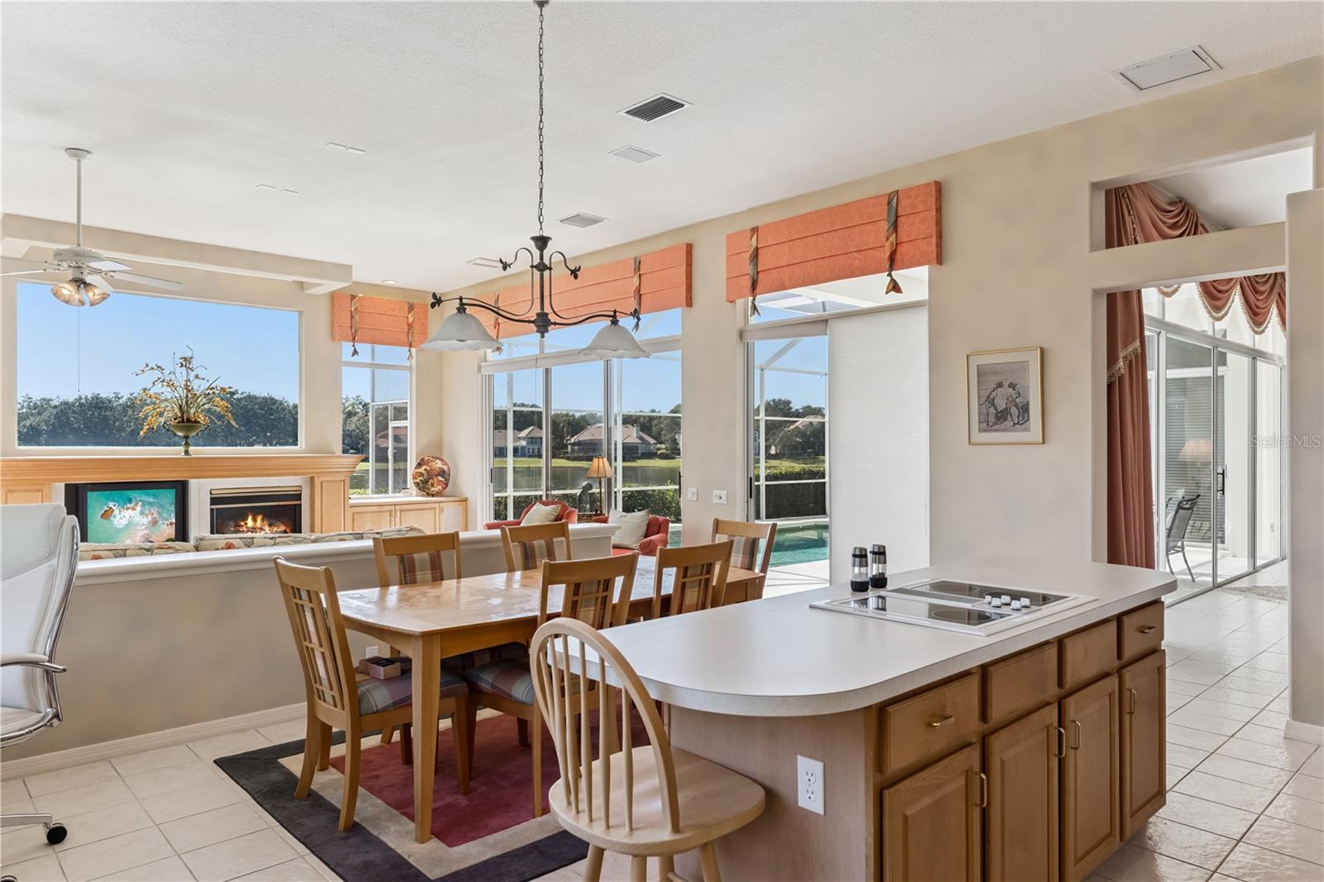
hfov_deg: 77.8
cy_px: 441
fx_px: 820
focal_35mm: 22
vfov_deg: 56.6
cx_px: 662
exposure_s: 1/160
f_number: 10
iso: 800
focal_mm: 22.3
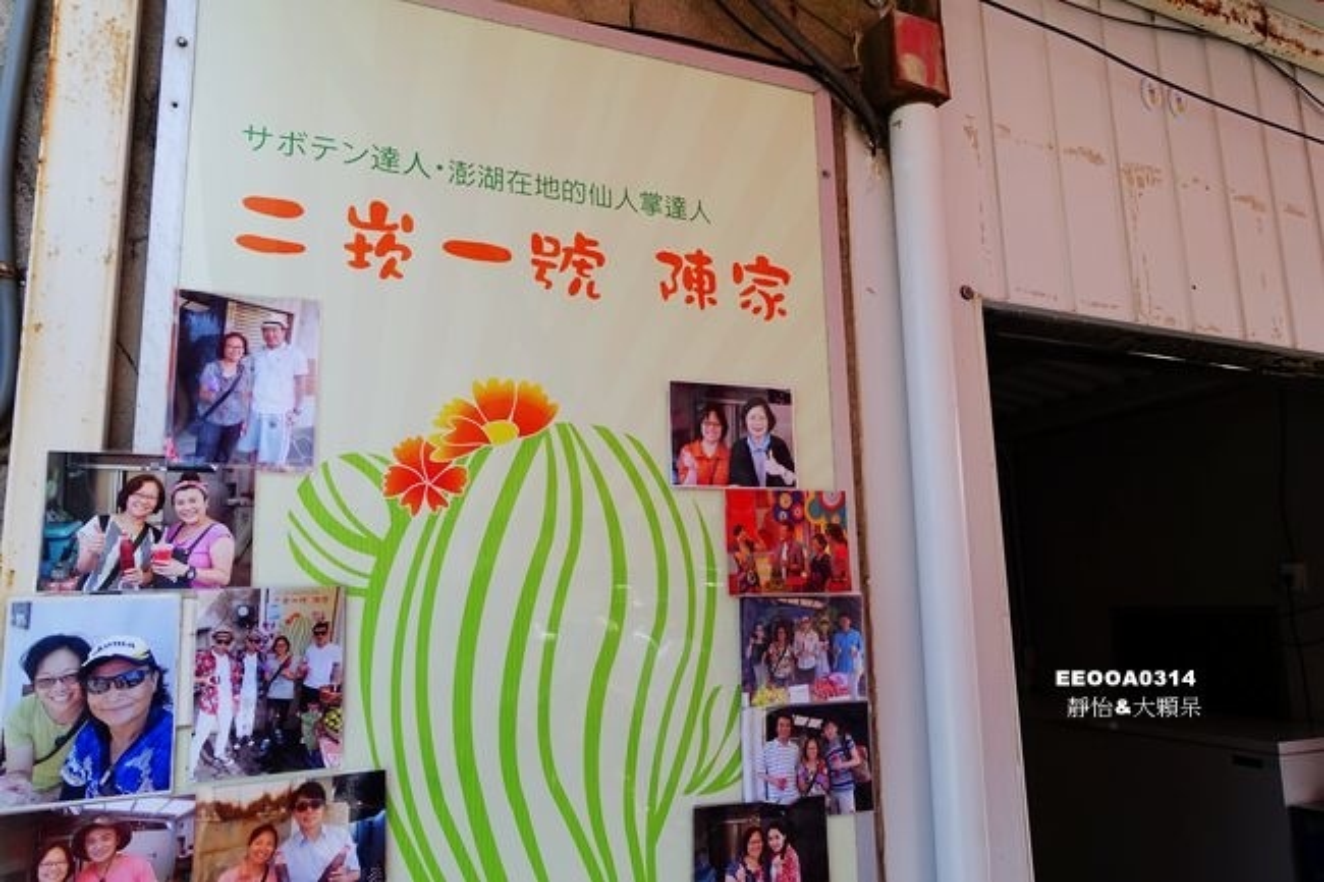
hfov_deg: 73.8
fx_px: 882
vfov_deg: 53.1
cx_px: 662
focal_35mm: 24
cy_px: 441
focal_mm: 8.8
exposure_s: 1/250
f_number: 4
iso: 125
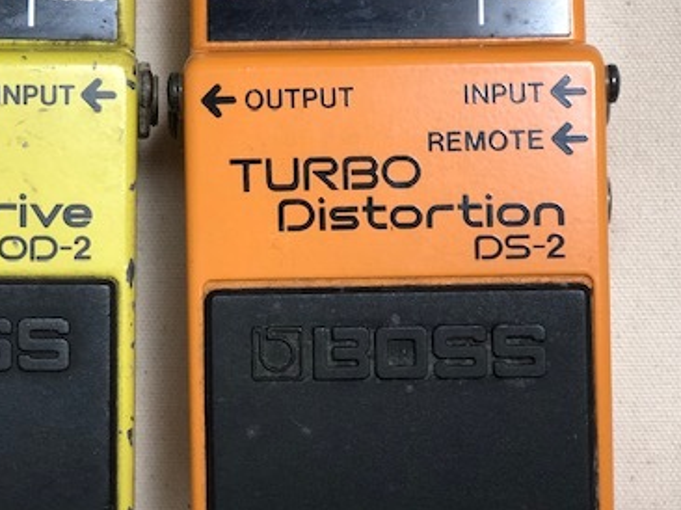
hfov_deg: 21.4
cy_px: 186
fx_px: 1789
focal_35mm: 91
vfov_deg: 16.2
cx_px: 179
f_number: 2.4
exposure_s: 1/50
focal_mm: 6
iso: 100
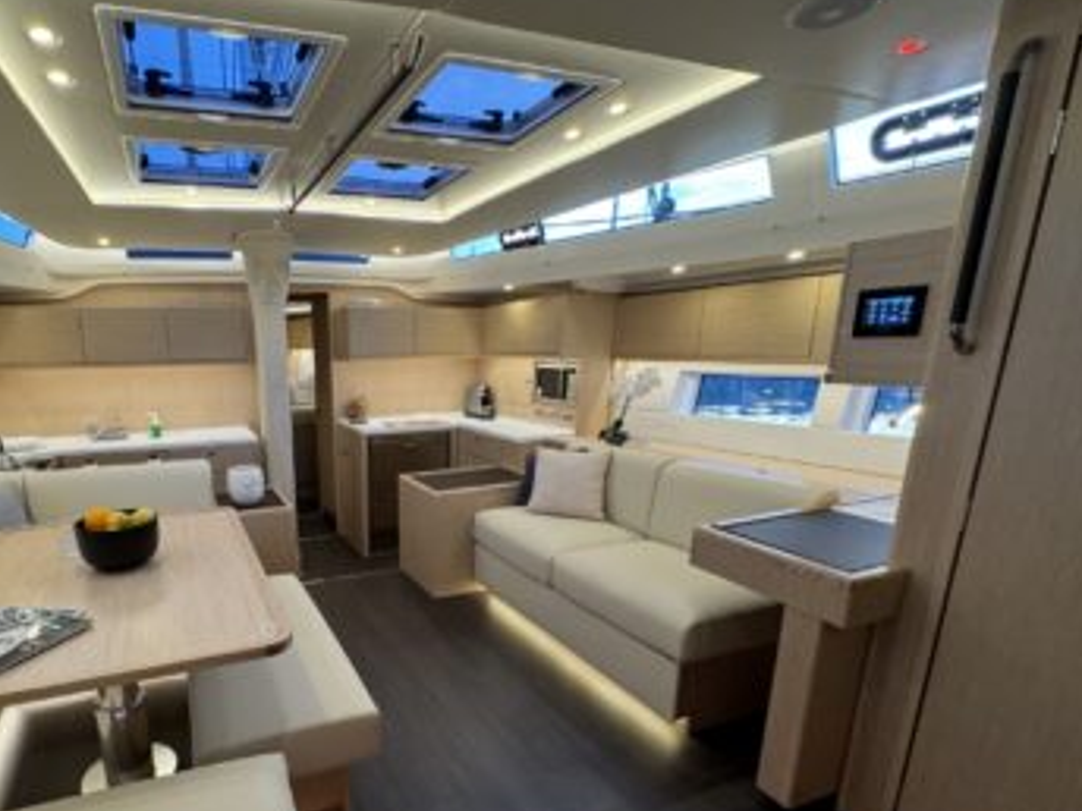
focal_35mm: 19
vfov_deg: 67.7
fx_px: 594
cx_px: 379
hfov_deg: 82.4
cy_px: 503
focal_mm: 2.22
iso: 250
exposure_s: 1/99
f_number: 2.2
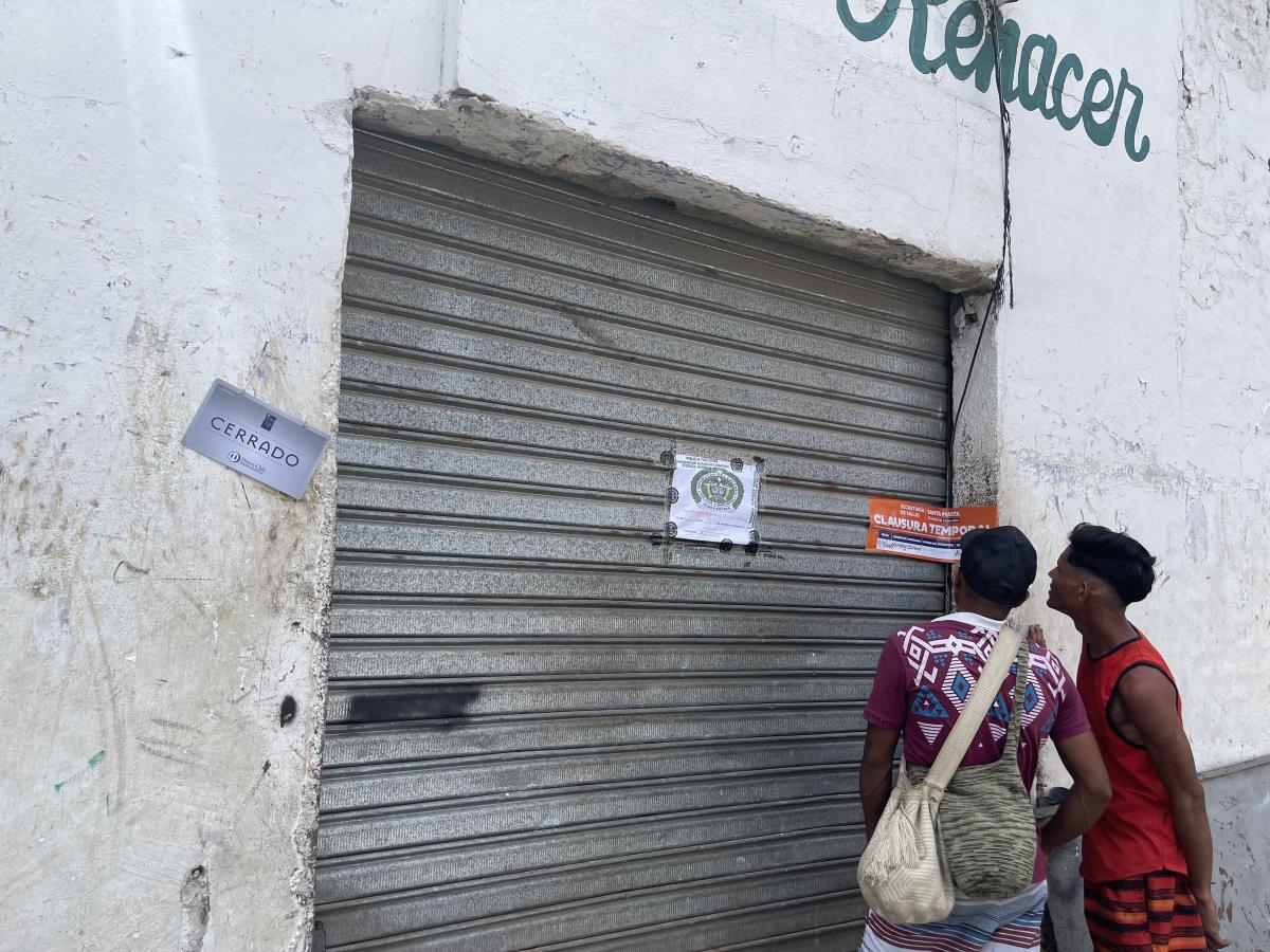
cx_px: 635
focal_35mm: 26
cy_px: 476
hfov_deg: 67.3
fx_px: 954
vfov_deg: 53.1
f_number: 1.6
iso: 32
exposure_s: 1/2433
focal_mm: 5.1
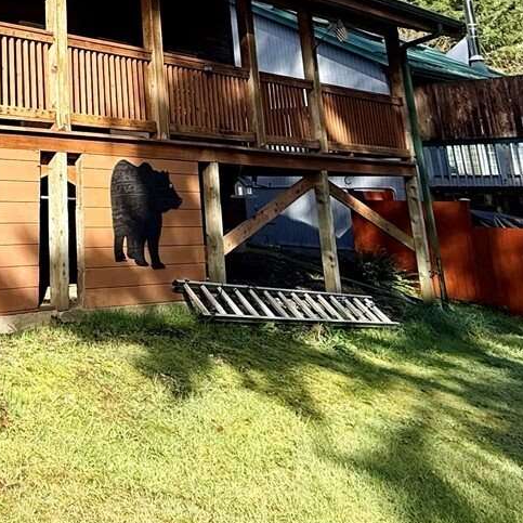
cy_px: 19
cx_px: -96
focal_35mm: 41
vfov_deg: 37.3
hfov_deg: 33.6
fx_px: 701
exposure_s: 1/888
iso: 50
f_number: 2.2
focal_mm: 2.22
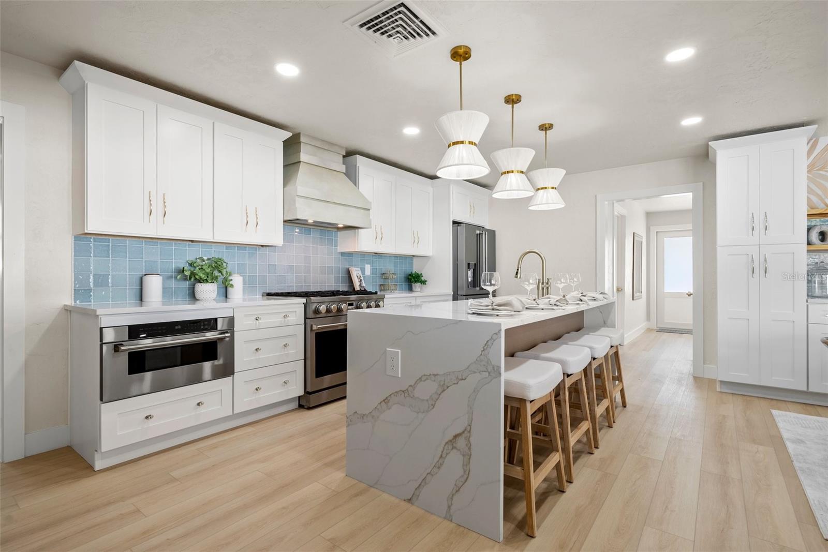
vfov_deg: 73.8
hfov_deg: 96.7
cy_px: 276
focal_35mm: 16
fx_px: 368
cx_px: 414
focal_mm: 16
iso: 250
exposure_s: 1/4
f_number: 9
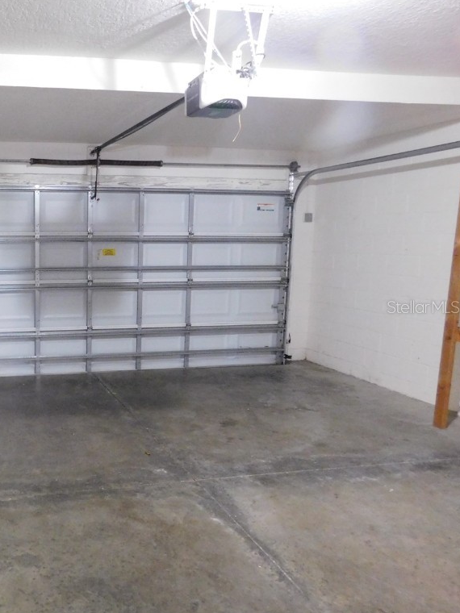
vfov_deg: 58.4
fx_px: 549
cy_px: 306
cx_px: 50
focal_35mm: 31
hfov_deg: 41.9
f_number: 3
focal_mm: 4
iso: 800
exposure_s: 1/5
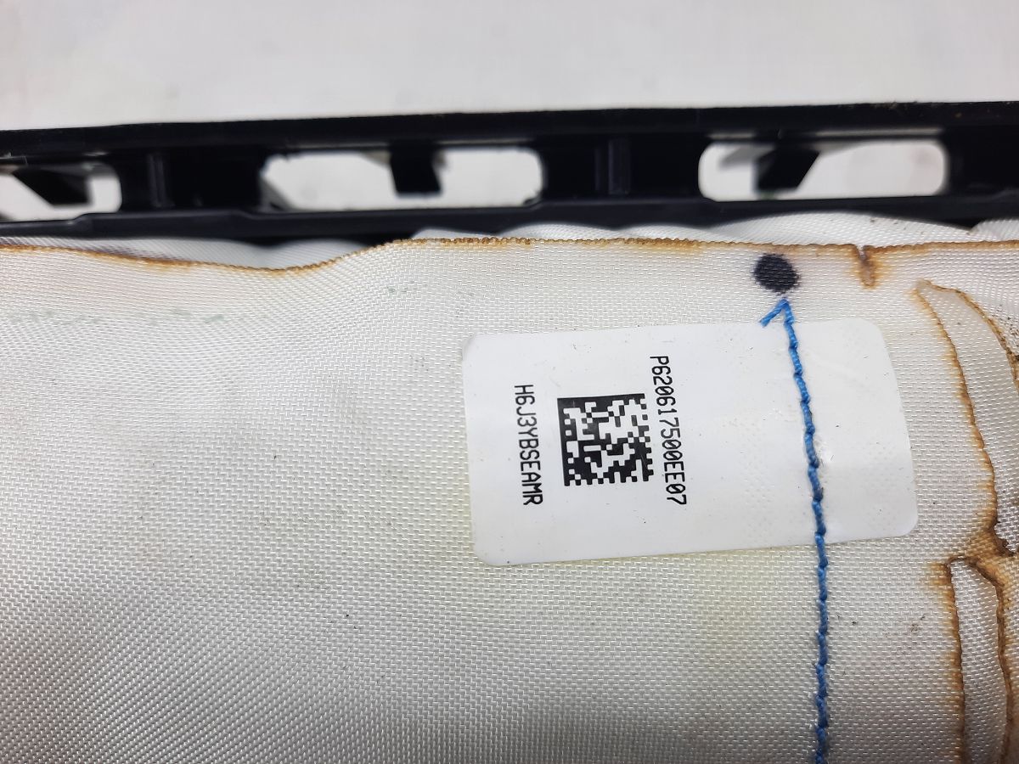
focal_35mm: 25
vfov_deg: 54.9
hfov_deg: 69.4
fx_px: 736
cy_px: 382
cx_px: 510
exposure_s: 1/100
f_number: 2
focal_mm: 4.6
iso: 50
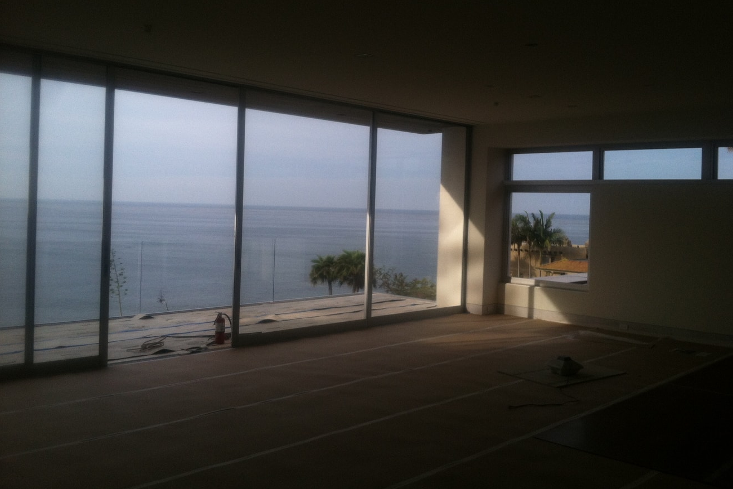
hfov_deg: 51.9
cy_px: 220
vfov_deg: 35.9
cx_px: 372
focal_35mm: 37
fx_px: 753
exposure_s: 1/917
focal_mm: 3.85
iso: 80
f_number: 2.8
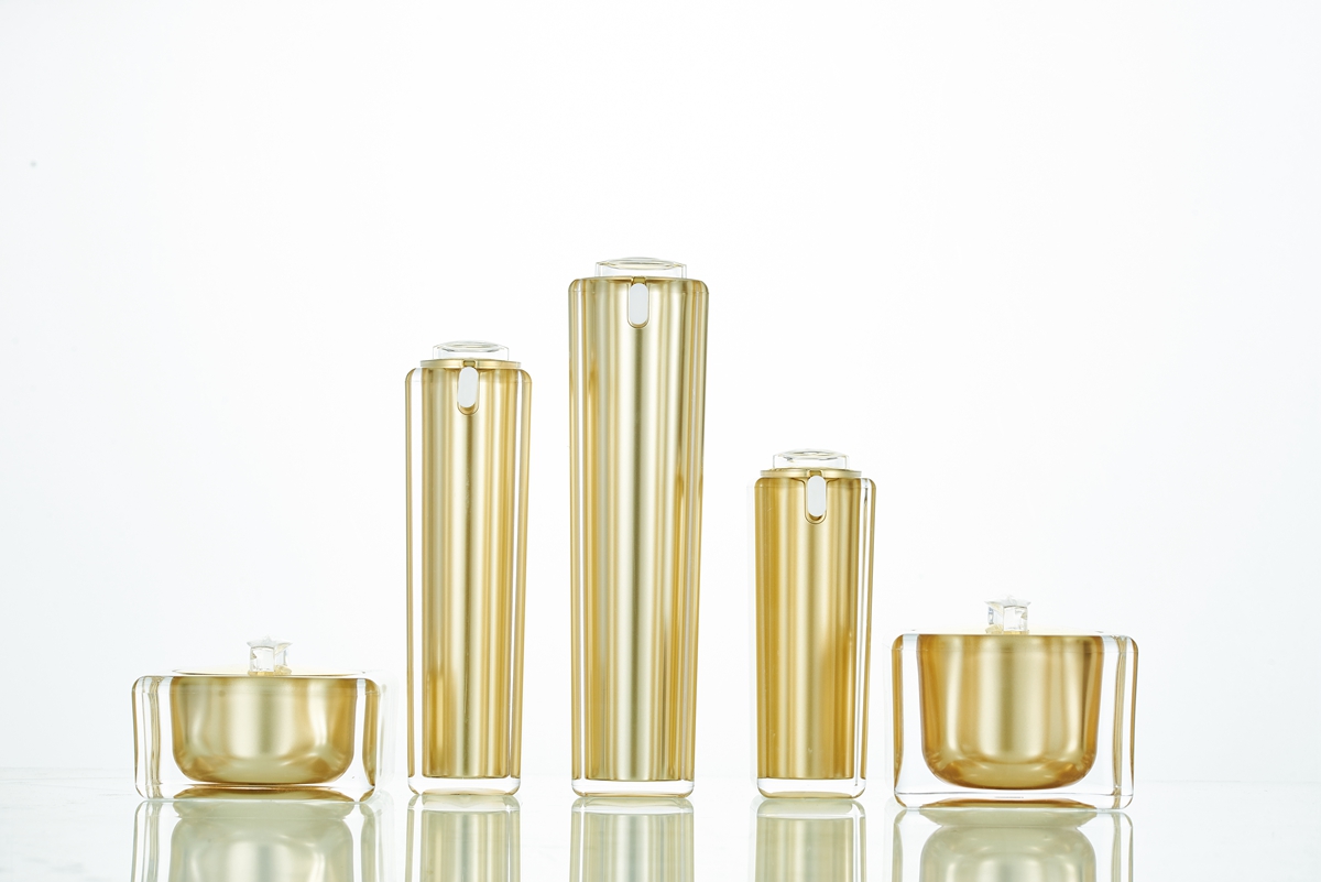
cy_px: 441
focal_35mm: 105
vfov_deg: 13.1
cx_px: 660
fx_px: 3854
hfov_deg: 19.4
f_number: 16
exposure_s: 1/125
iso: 160
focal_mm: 105
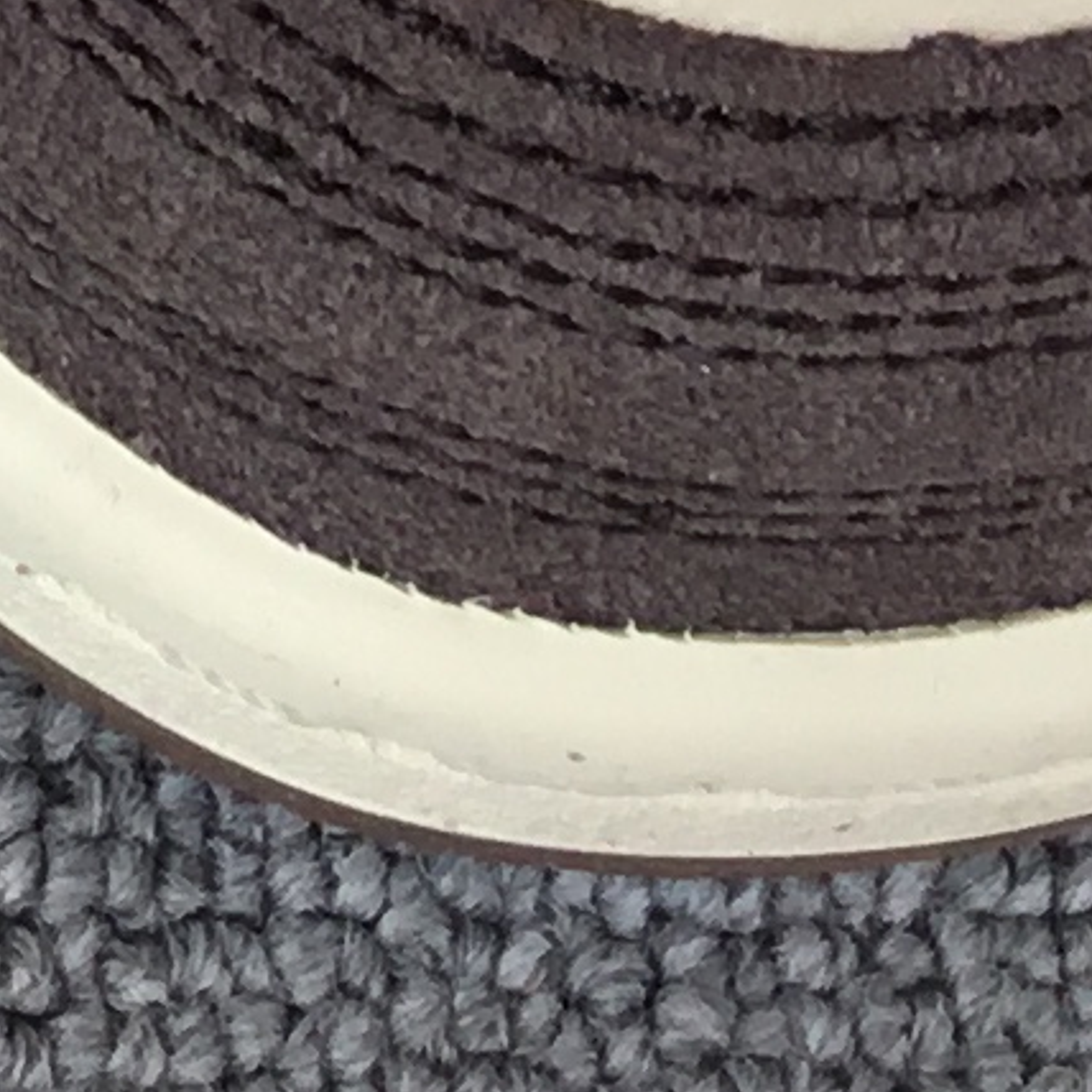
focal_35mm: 209
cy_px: -1799
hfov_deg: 8.1
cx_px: -740
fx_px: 7459
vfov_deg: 7.6
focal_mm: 3.3
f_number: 2.4
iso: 25
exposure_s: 1/460
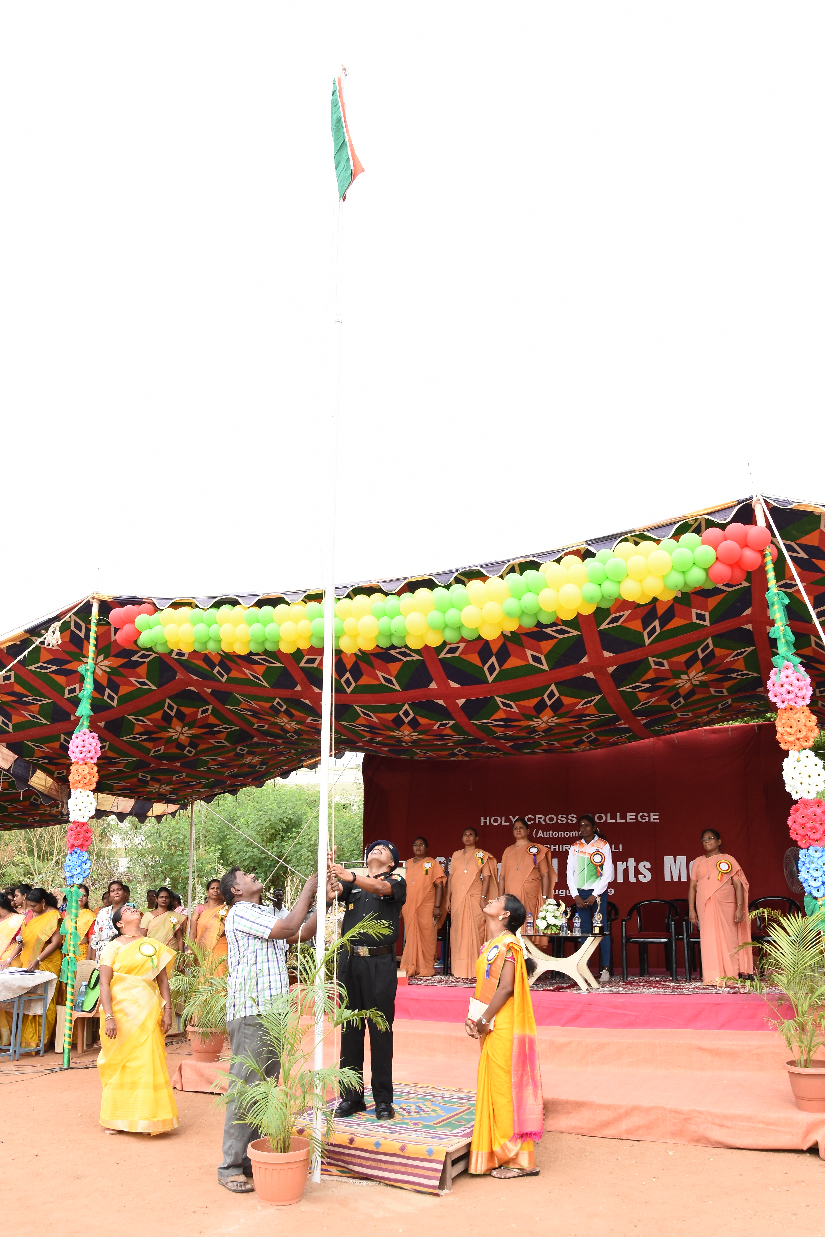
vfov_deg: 67.4
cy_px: 618
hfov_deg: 47.9
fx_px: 928
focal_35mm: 27
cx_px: 412
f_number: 8
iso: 250
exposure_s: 1/125
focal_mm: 18
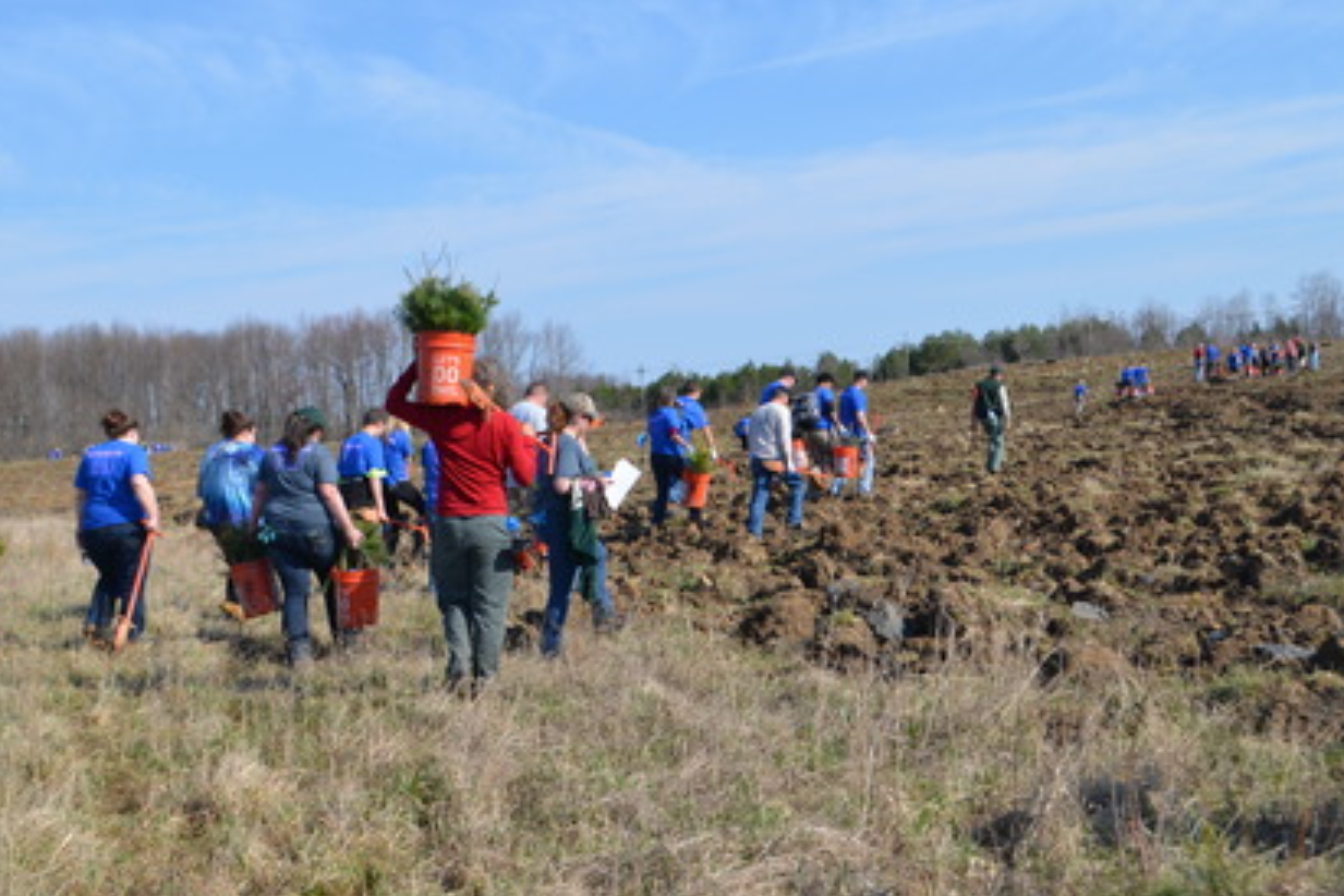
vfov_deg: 26.5
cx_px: 638
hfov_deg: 38.9
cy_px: 453
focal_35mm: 51
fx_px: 1904
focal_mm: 28
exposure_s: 1/250
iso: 100
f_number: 8
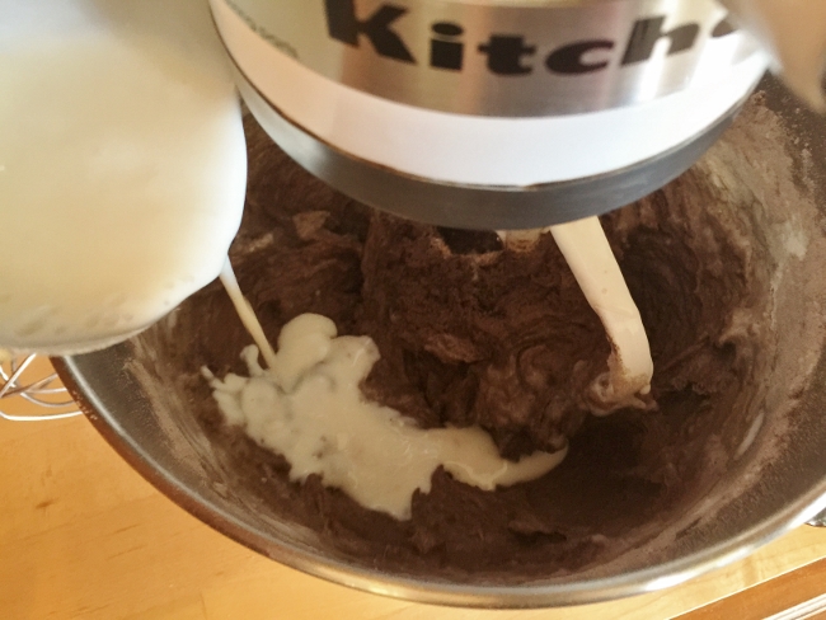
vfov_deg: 48.3
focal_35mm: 29
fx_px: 692
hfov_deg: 61.6
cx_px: 413
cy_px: 310
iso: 125
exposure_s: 1/15
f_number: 2.2
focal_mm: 4.15
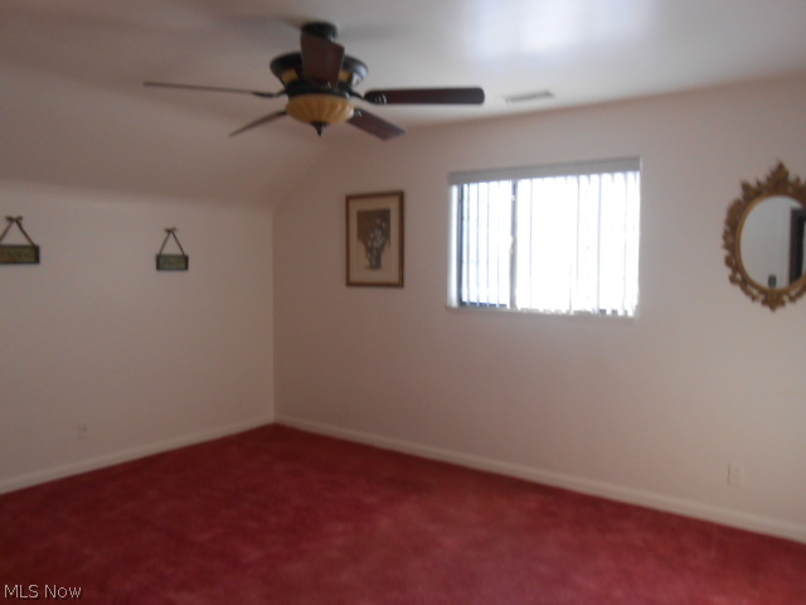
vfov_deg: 53.1
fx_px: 605
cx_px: 403
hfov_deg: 67.3
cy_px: 302
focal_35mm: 26
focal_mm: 4.6
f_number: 3.5
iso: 200
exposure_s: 1/30
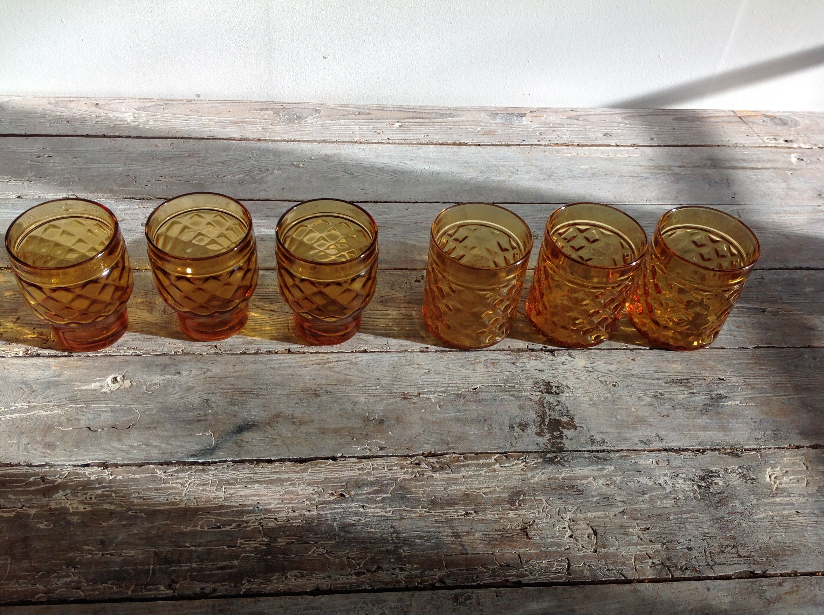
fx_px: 832
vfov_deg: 40.6
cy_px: 308
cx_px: 412
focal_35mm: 35
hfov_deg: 52.7
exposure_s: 1/408
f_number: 2.4
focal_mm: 4.28
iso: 50
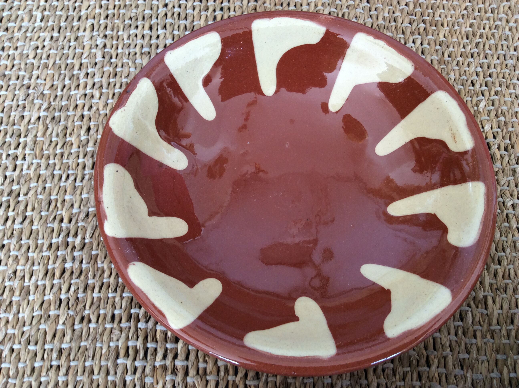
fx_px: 479
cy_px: 194
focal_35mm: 32
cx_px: 260
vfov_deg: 44.1
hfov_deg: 56.9
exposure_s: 1/25
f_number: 2.4
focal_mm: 3.3
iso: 40
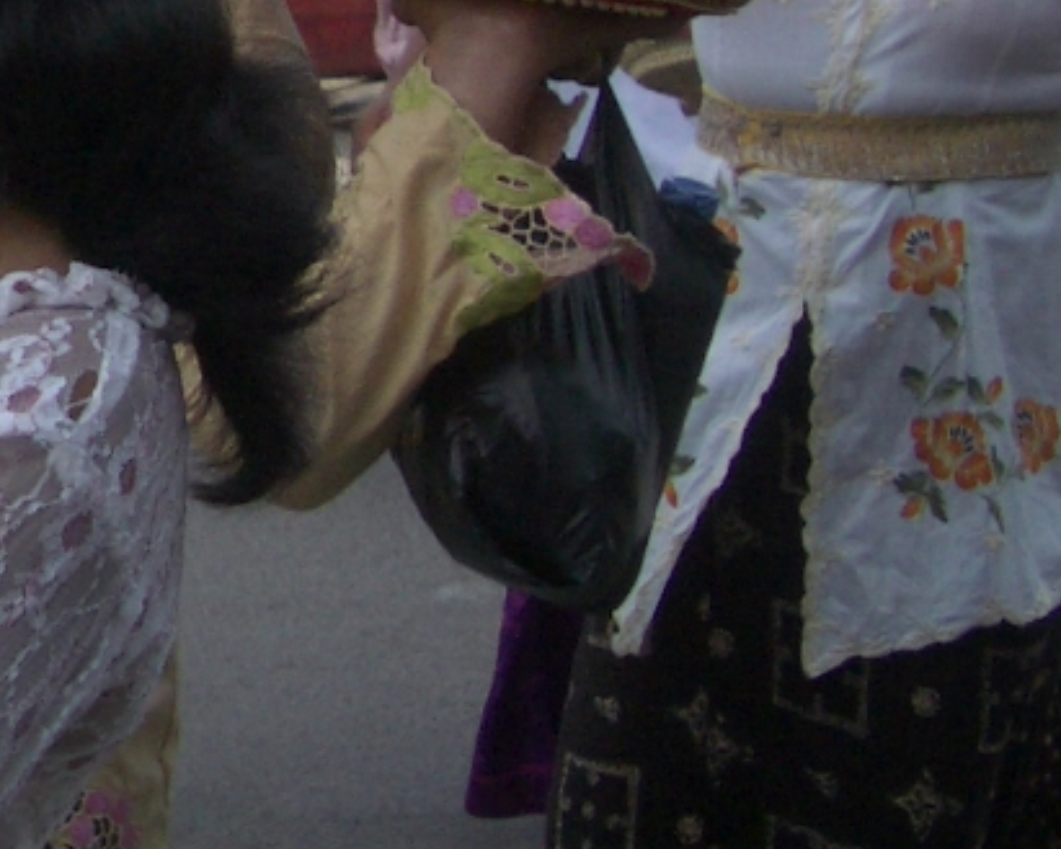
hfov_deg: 13.6
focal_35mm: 133
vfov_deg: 11.3
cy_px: -286
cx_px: -552
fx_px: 4177
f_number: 2.6
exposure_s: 1/1000
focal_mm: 5.8
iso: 50
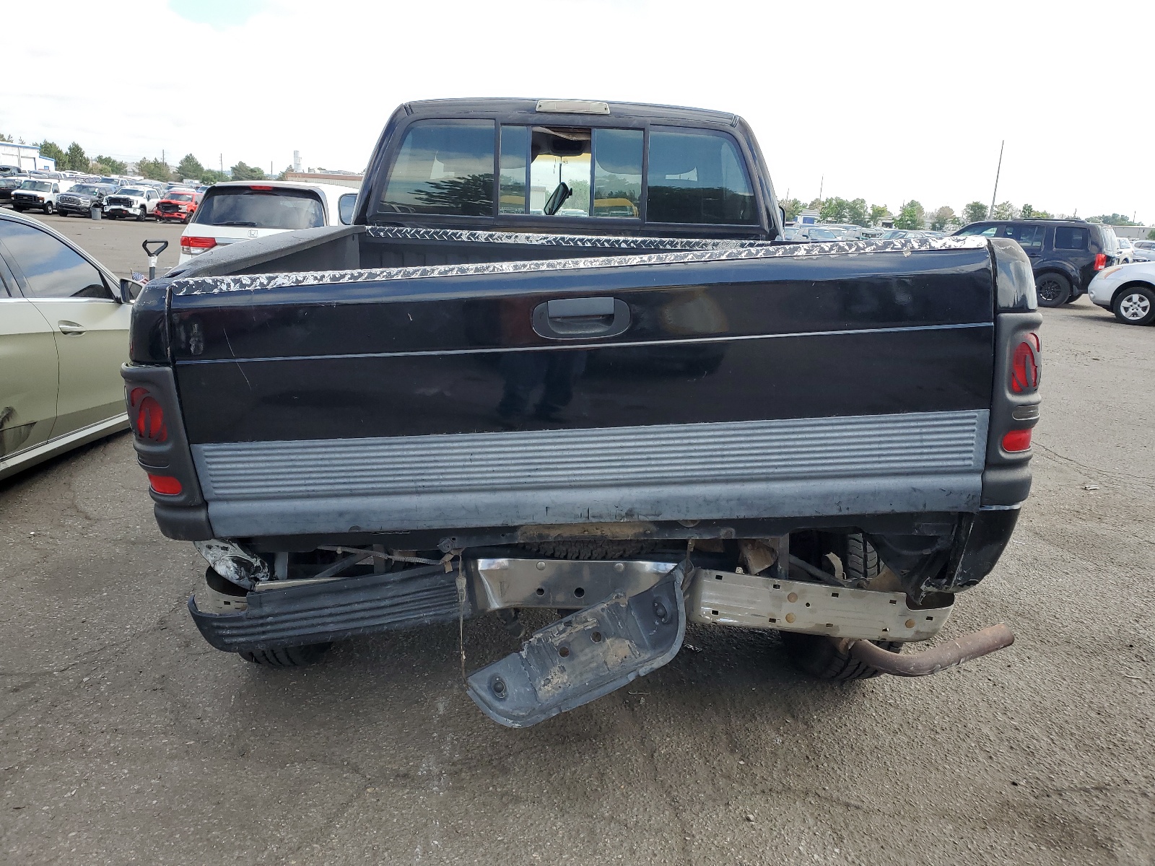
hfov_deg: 67.3
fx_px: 868
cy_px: 433
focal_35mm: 26
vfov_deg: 53.1
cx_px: 578
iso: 50
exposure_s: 1/1000
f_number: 1.5
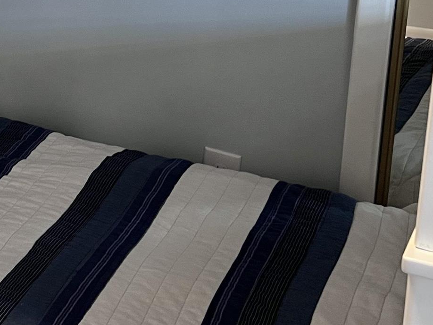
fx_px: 1089
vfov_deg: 16.4
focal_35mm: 87
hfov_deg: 20.6
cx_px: -125
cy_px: -42
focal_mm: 5.7
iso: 100
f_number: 1.5
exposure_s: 1/60
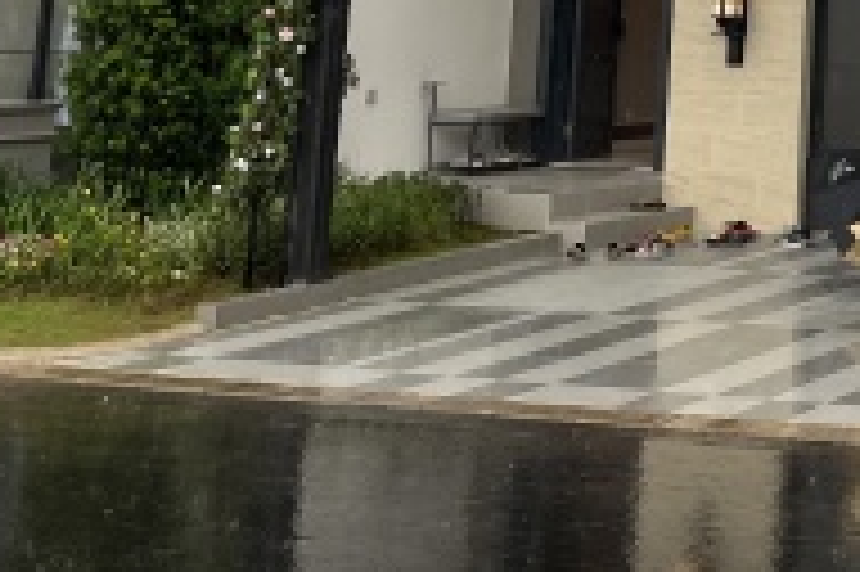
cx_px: 1096
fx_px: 2076
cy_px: -423
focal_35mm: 87
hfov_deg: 21.3
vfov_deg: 14.1
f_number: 1.6
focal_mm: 5.1
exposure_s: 1/502
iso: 50
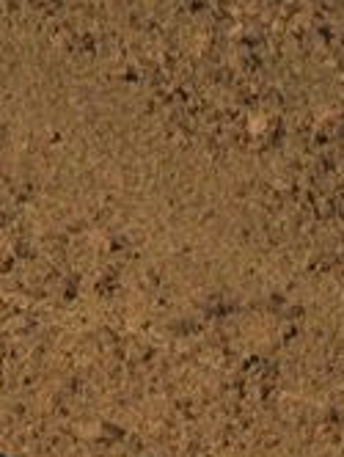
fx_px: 16481
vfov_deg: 1.6
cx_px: -389
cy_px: 577
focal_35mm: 1247
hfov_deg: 1.2
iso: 1600
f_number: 5.6
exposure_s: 1/10000
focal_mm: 110
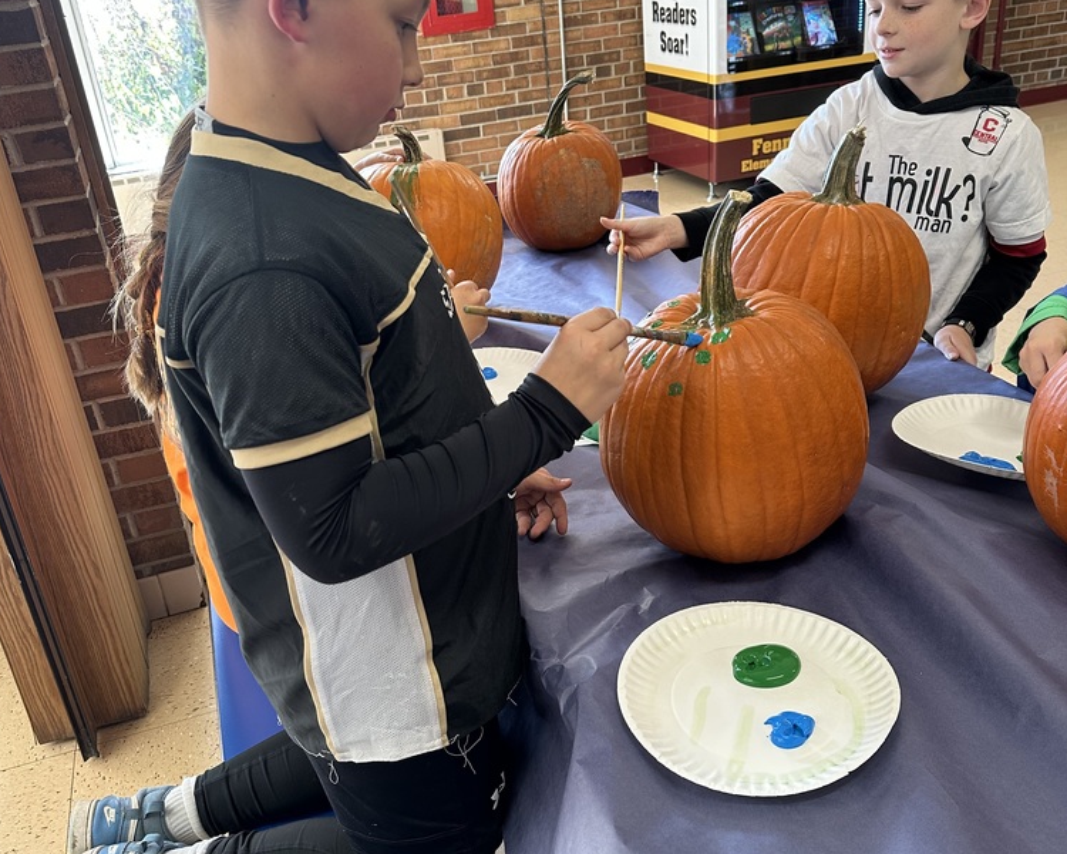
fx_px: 1011
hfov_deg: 55.7
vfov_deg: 45.8
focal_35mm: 32
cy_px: 444
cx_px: 525
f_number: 1.78
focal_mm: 6.86
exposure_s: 1/120
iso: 160
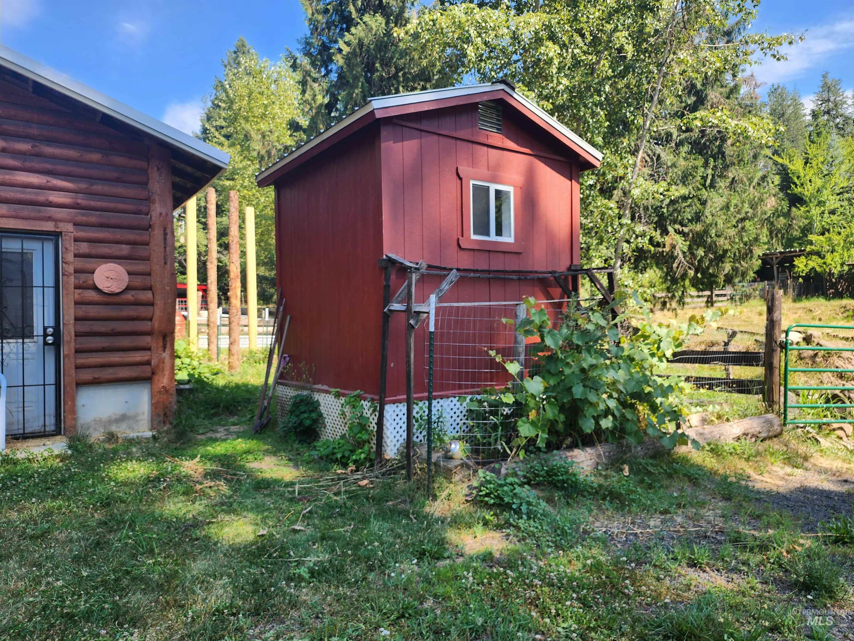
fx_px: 567
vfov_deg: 58.9
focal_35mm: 23
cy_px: 320
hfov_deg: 73.9
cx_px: 427
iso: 12
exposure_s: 1/225
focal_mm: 6.4
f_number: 1.8
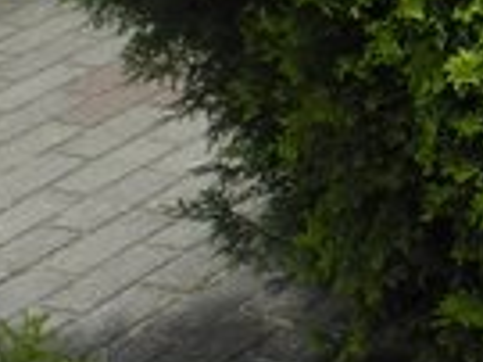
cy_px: 280
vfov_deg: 8.9
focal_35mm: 166
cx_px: 1327
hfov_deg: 9.8
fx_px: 2314
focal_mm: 6
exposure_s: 1/1000
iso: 100
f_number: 2.8
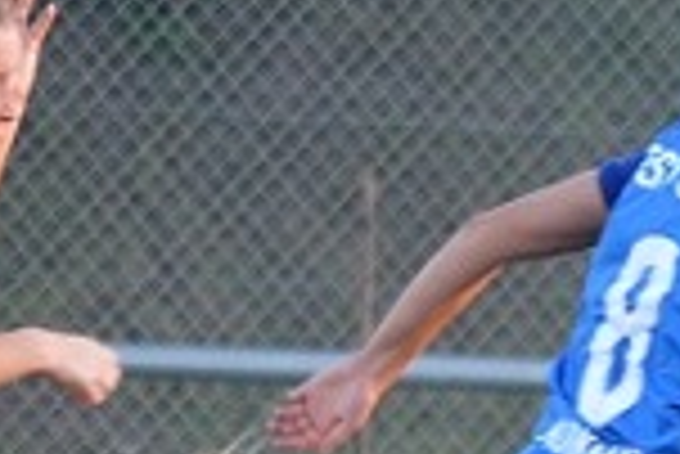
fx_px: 24862
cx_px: 446
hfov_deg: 1.6
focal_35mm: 1315
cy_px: 629
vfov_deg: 1.0
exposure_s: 1/250
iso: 1600
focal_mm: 280
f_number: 5.6
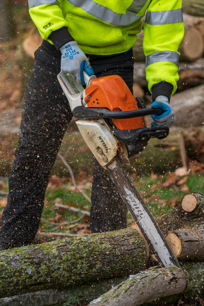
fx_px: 1139
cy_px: 153
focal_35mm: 134
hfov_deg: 10.2
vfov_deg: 15.3
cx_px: 102
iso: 200
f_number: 4
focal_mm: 134
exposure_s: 1/800
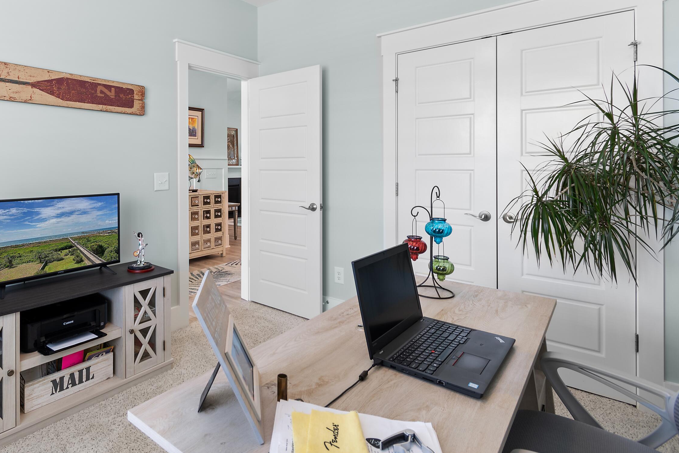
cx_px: 242
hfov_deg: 81.9
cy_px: 164
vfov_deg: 60.9
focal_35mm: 20
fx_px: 377
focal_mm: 10
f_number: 4.5
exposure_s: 1/4
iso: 100
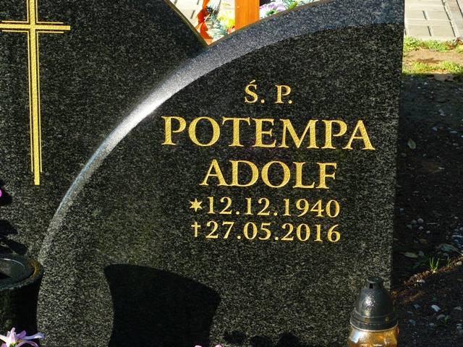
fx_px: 1565
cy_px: 174
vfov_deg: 12.7
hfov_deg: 16.8
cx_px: 232
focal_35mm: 117
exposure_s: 1/160
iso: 100
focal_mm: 19.5
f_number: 4
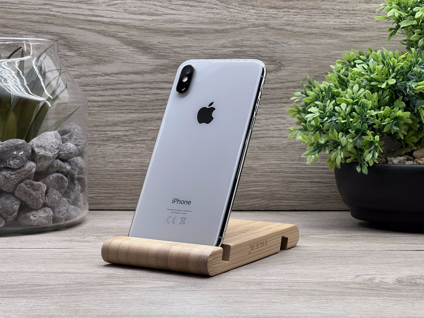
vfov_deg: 19.1
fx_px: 943
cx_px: 212
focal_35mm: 77
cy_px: 159
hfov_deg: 25.3
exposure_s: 1/100
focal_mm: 9
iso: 64
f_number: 2.8
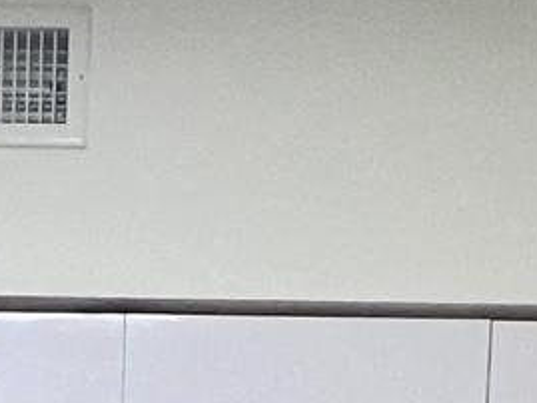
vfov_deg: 11.8
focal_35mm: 99
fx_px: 1536
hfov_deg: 19.6
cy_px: 1009
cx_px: 102
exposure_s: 1/120
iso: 200
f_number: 1.8
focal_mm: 1.57
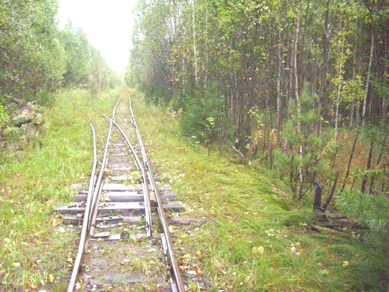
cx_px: 194
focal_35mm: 34
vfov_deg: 41.8
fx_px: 382
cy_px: 146
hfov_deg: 54.0
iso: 1250
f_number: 2.9
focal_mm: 5.7
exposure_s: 1/500
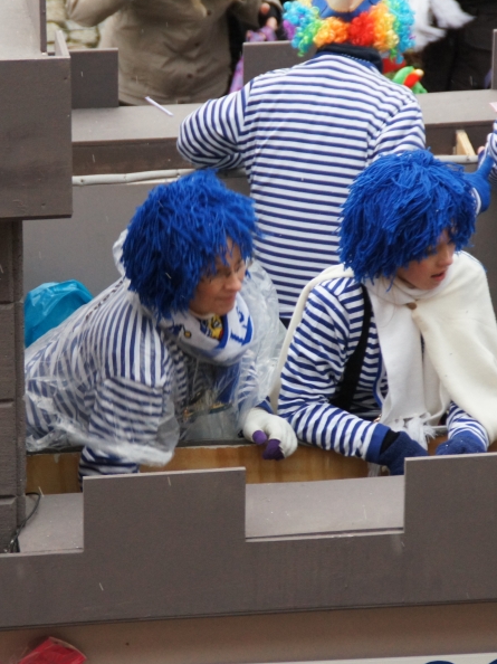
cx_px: 214
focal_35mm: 262
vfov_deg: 7.6
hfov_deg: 5.7
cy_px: 331
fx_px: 5019
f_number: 5.6
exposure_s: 1/100
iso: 1600
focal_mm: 120
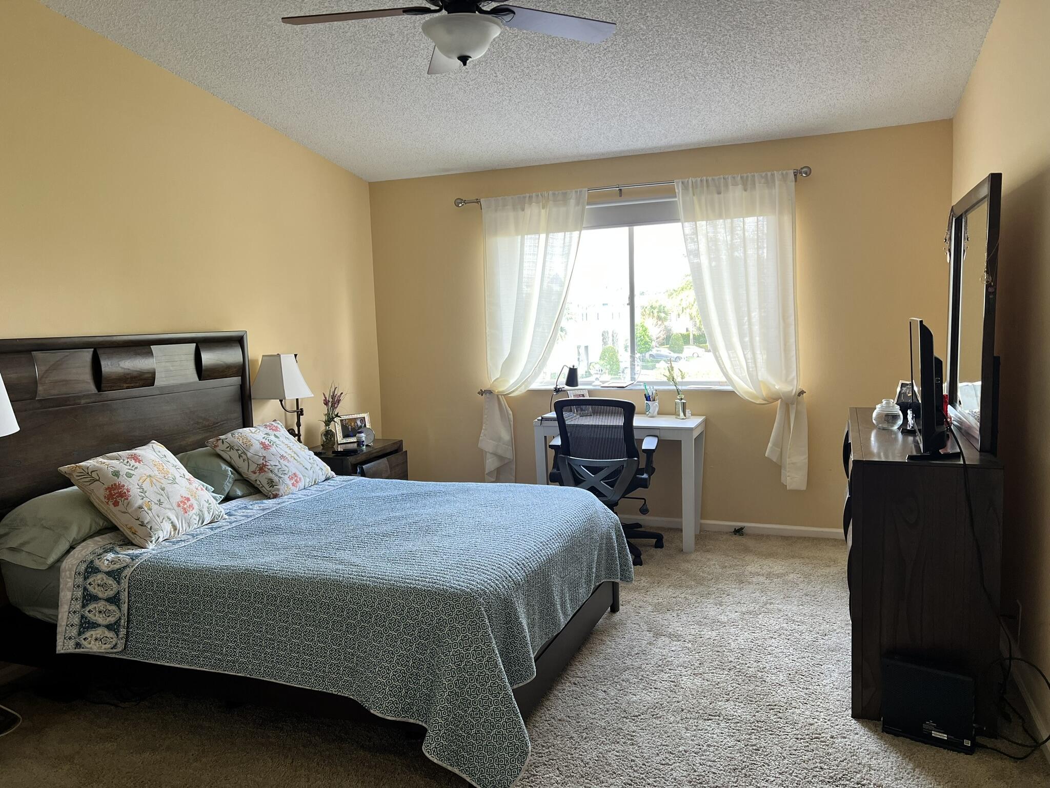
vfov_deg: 53.1
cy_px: 394
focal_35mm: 26
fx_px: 789
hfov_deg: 67.3
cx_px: 525
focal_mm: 5.7
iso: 125
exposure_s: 1/121
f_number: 1.5
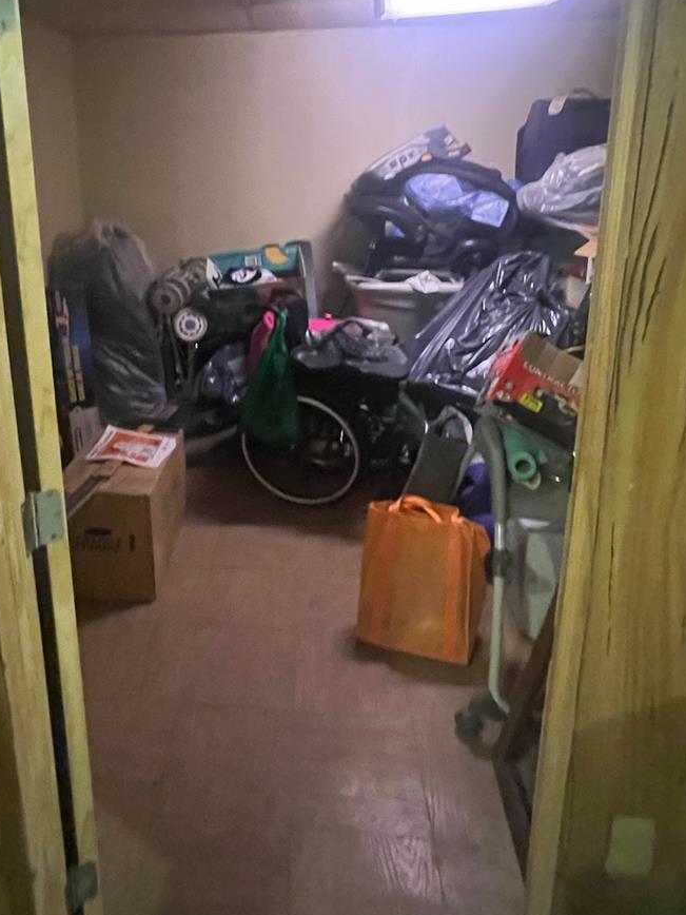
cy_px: 315
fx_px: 608
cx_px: 237
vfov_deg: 72.0
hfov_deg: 57.8
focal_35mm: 23
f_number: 1.8
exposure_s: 1/30
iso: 1000
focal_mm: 1.57
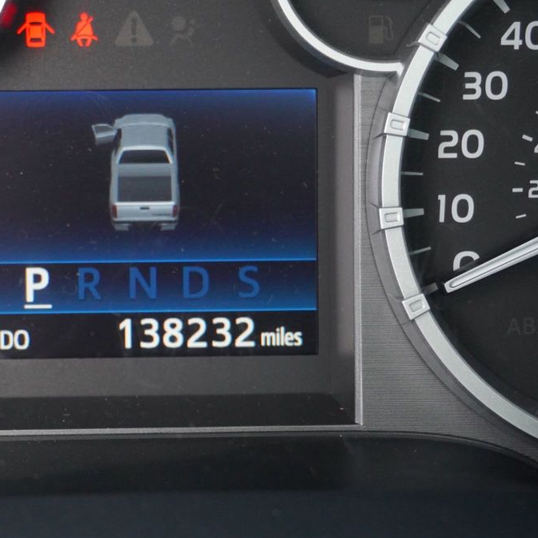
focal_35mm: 89
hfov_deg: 19.4
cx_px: 124
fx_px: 1559
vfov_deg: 19.6
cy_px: 276
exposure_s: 1/320
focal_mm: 45
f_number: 5.6
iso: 2500
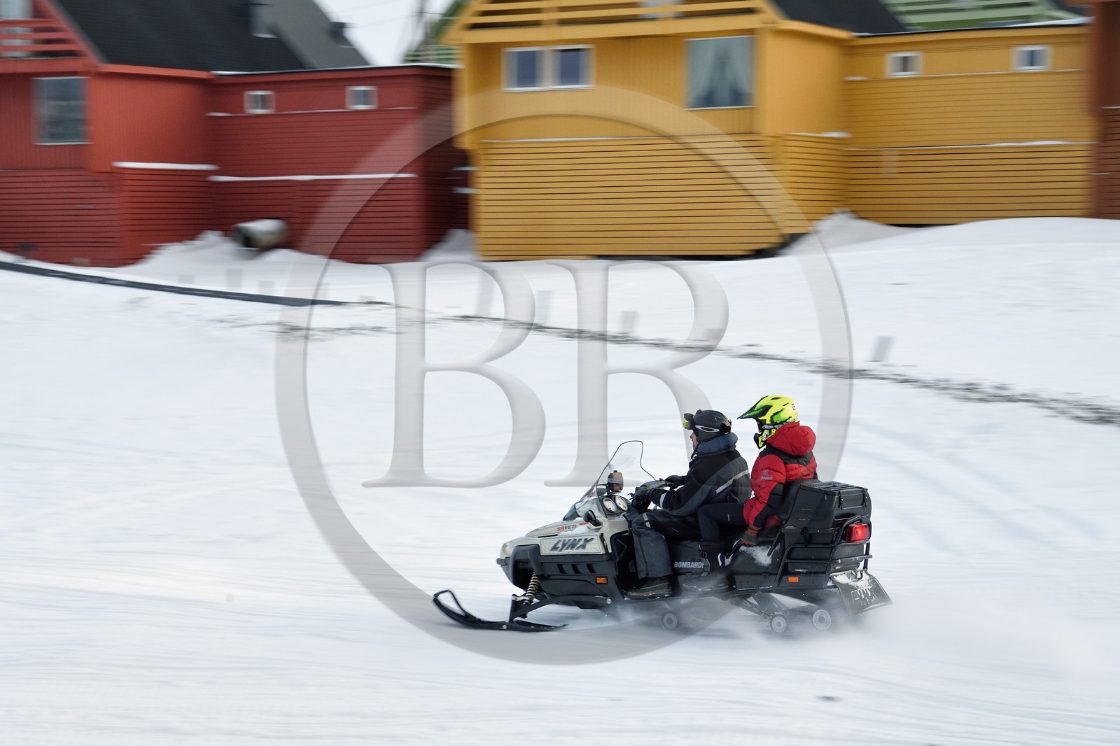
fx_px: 2177
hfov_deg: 28.8
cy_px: 373
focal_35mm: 70
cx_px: 560
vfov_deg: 19.4
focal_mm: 70
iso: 800
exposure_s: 1/80
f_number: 10
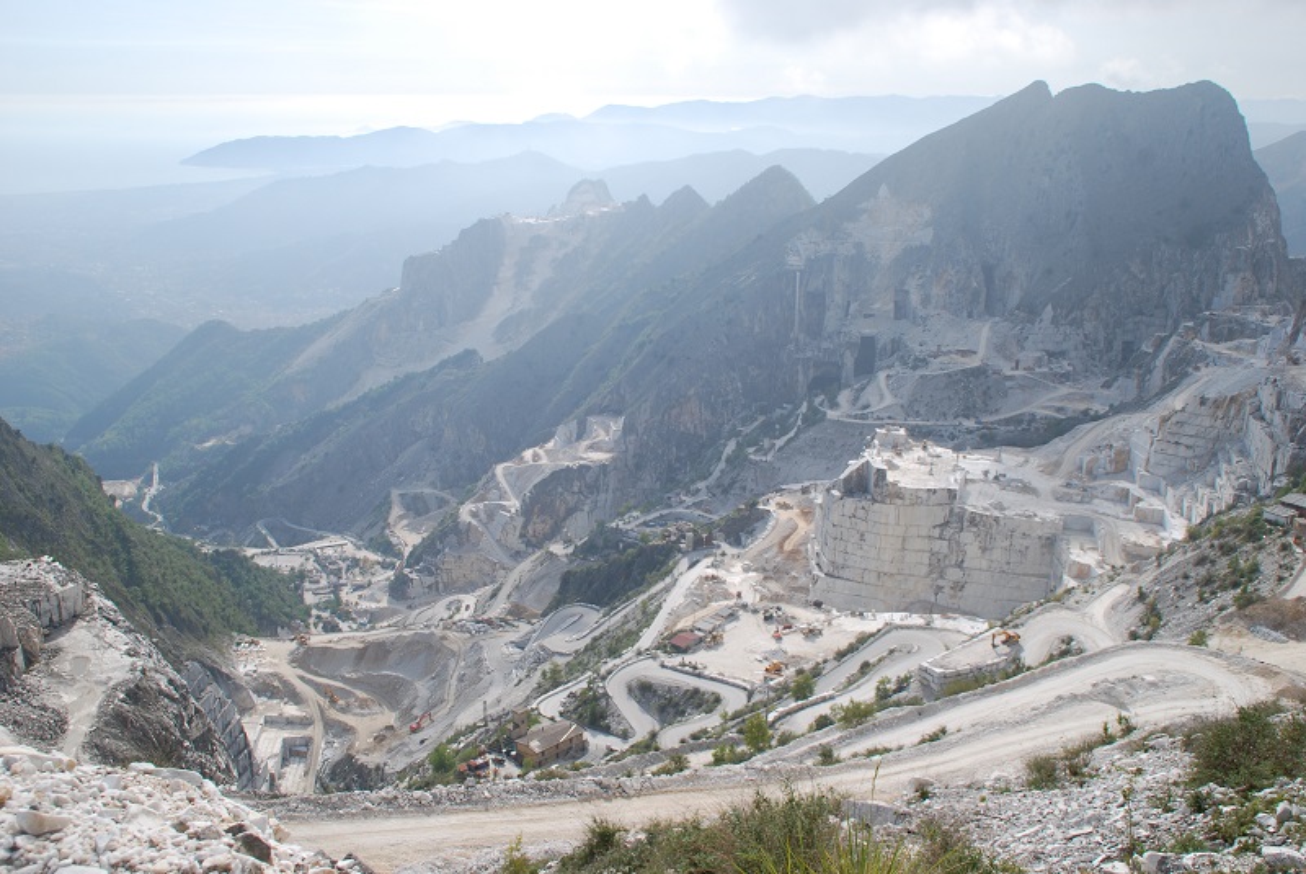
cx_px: 653
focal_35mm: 33
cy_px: 437
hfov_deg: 57.2
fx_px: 1198
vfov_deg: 40.0
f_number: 8
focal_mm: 22
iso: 100
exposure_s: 1/250
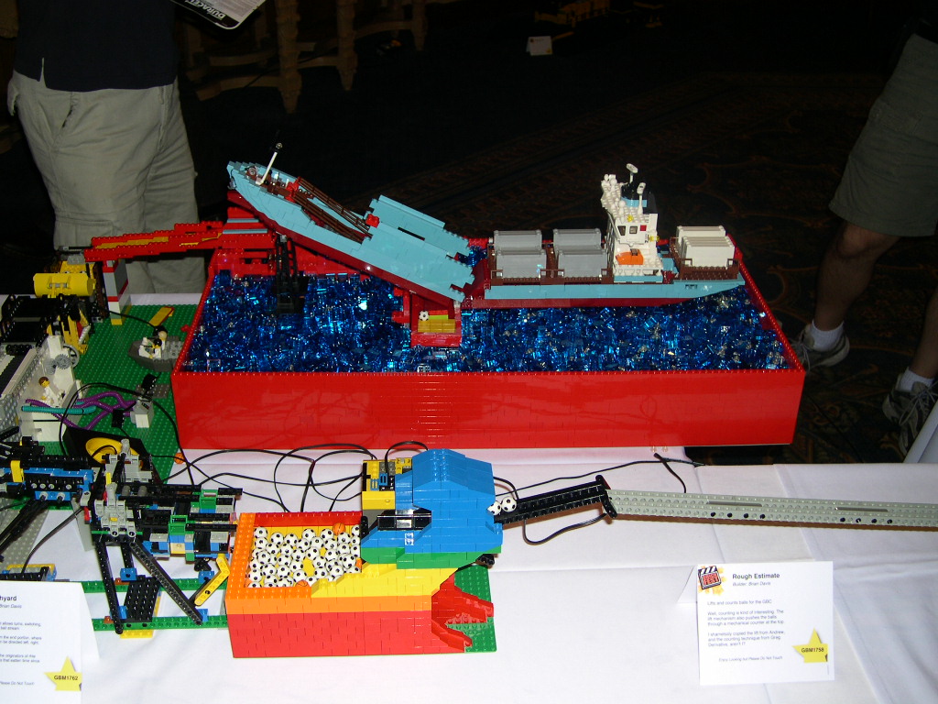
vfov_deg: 37.7
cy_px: 352
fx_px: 1030
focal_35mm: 38
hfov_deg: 49.0
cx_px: 469
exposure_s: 1/60
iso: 100
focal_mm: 8
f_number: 2.8
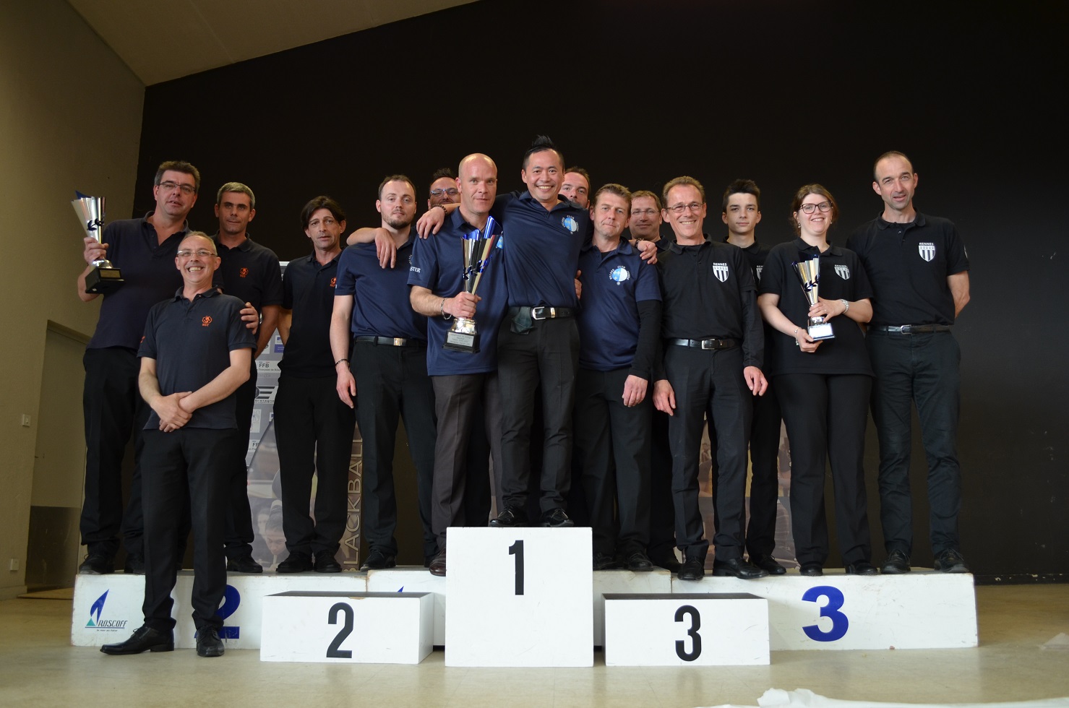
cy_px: 354
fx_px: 889
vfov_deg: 43.4
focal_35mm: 30
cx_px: 534
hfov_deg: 62.0
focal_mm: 20
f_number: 4
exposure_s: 1/60
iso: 400
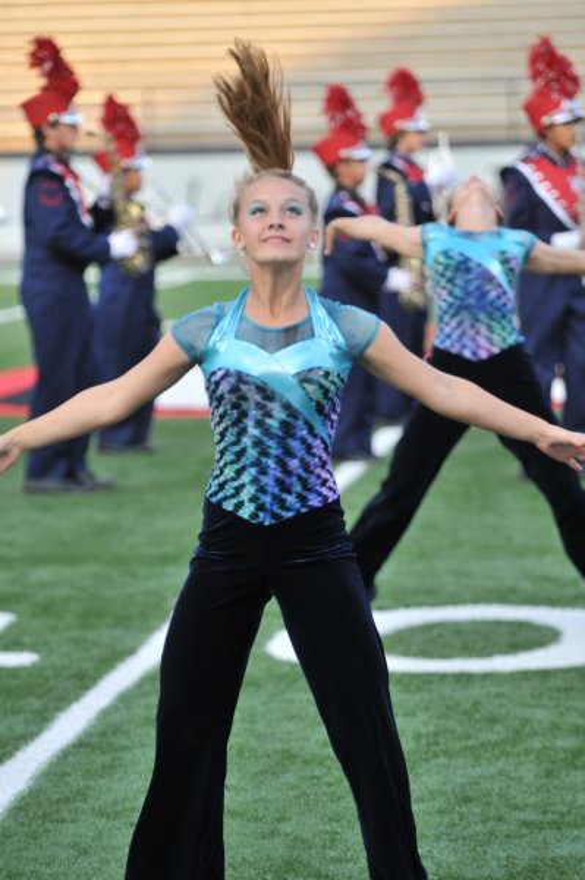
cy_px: 440
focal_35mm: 202
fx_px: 4944
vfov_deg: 10.2
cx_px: 292
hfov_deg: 6.8
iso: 200
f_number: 2.8
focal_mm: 135
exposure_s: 1/500
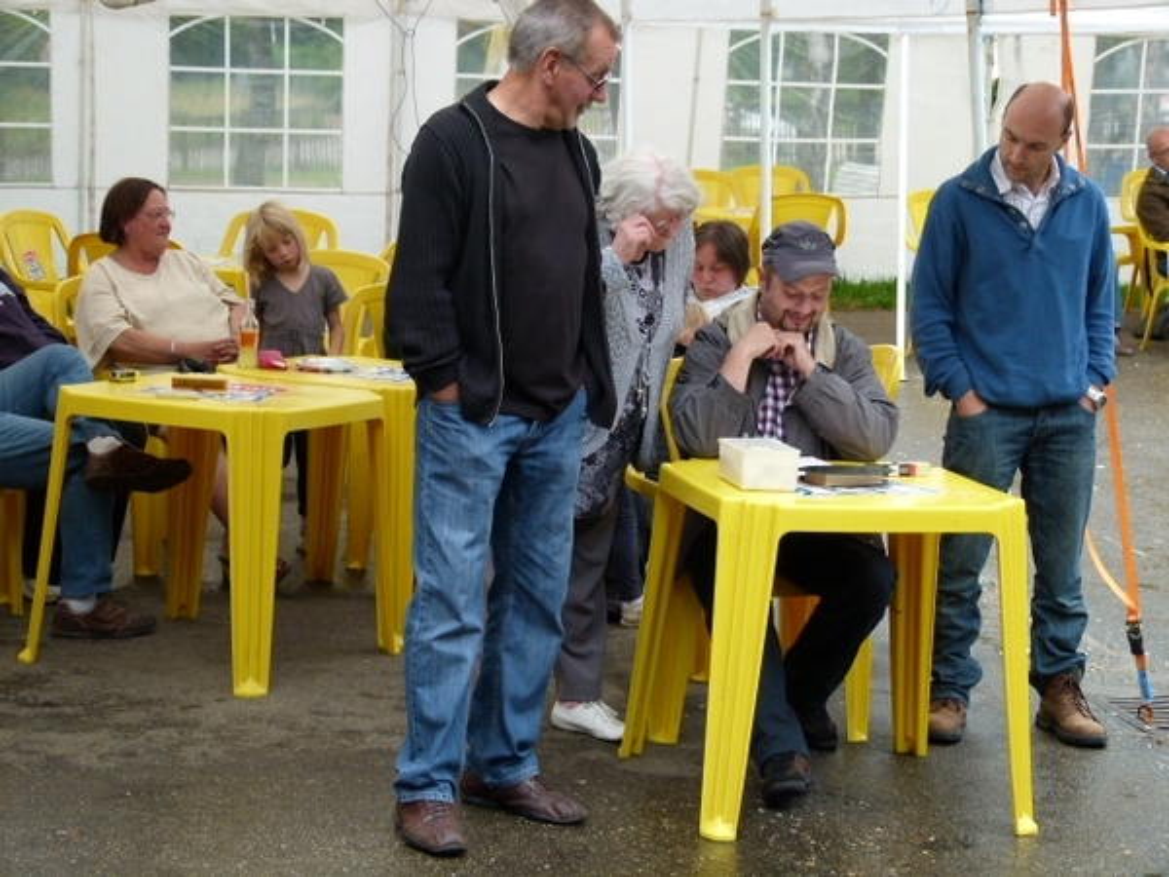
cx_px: 584
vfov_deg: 19.1
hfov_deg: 25.3
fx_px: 2600
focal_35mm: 77
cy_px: 438
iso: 100
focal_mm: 13.8
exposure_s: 1/100
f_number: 3.3
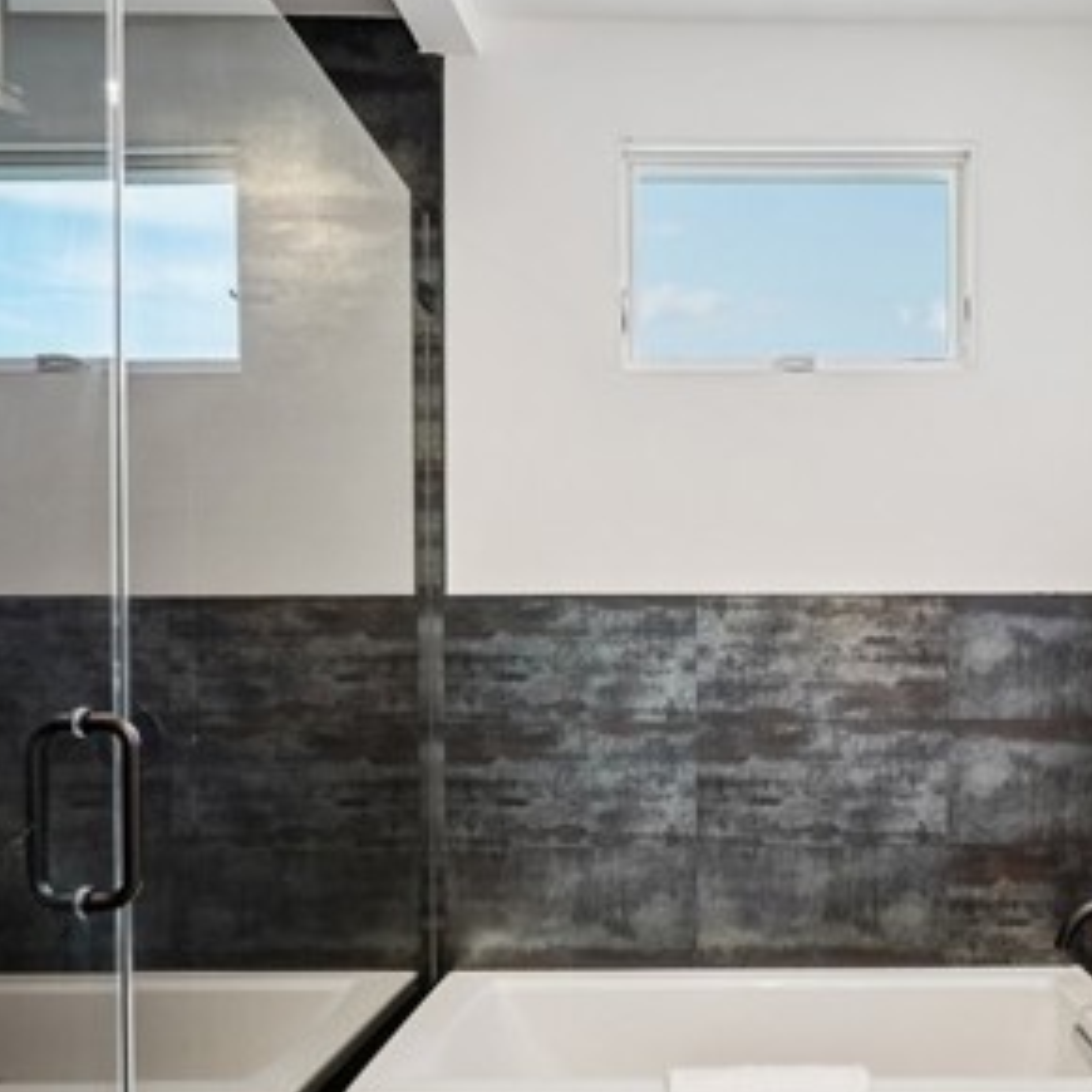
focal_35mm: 30
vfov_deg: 53.6
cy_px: 659
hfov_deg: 52.7
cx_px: 753
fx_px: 1071
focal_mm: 16
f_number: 8
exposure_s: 1/10
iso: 400
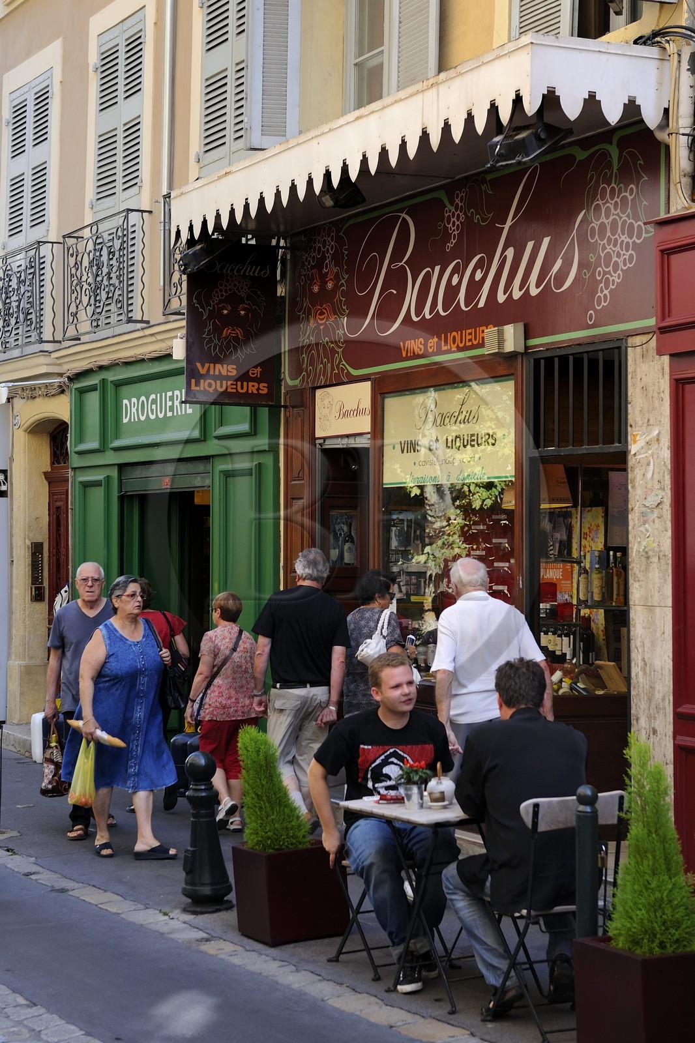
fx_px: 1622
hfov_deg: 24.2
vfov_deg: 35.6
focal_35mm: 56
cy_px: 522
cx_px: 348
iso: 200
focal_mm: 56
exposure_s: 1/200
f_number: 4.5
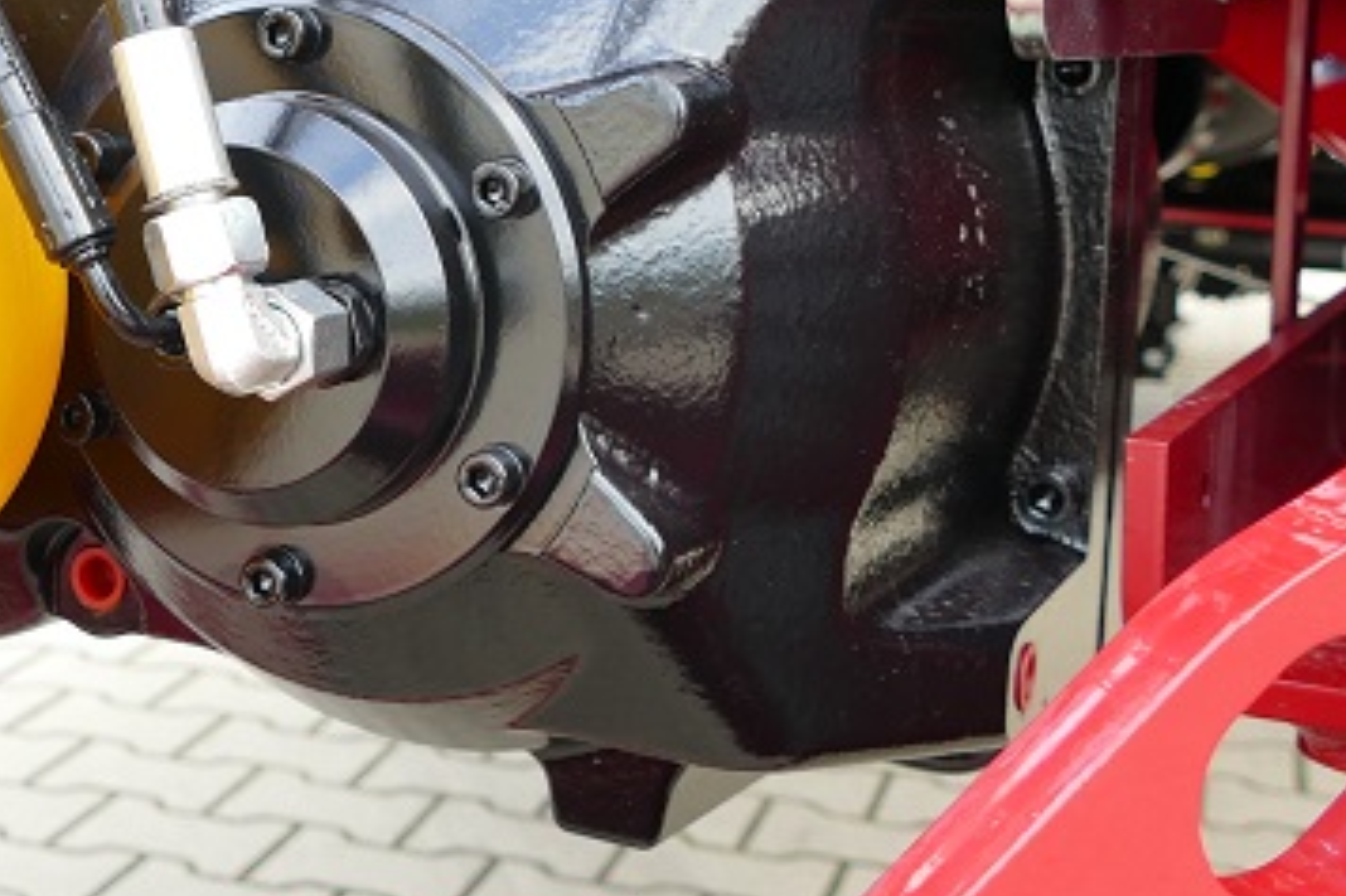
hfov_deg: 30.9
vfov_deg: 21.3
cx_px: 219
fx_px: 2354
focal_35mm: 63
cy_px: 176
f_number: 2.9
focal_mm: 10.11
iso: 250
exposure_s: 1/80
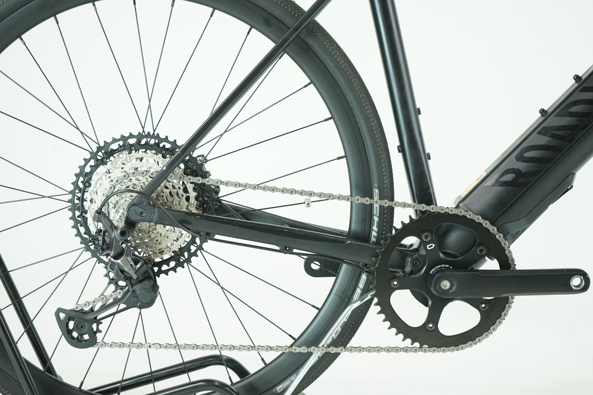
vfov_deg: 20.0
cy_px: 198
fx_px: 1120
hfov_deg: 29.7
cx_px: 296
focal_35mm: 68
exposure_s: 1/200
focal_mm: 68
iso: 2500
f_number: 5.6
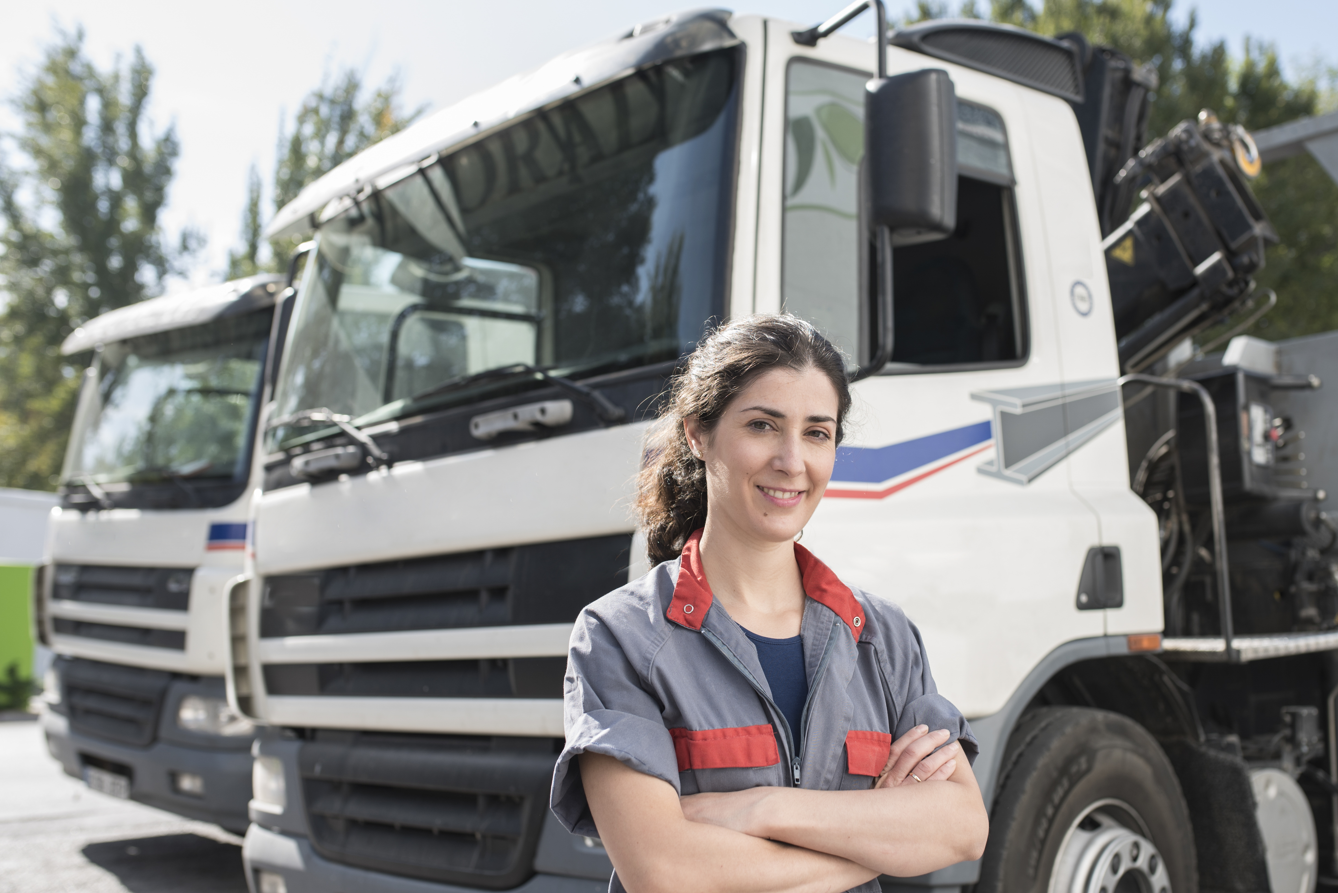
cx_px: 781
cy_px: 481
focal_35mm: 43
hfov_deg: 45.2
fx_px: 1599
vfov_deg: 31.2
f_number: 3.5
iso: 100
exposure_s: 1/500
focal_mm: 35
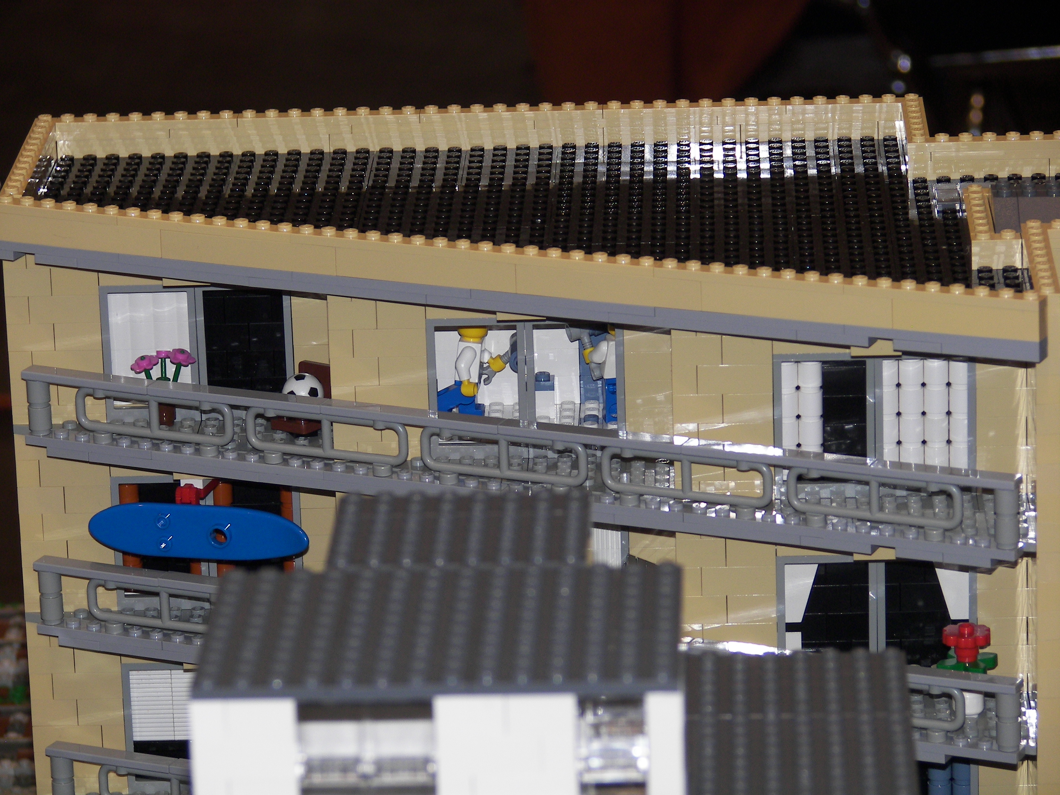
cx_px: 530
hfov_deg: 11.4
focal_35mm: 174
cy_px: 398
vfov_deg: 8.5
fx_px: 5328
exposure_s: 1/50
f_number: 3.6
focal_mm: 28.8
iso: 64
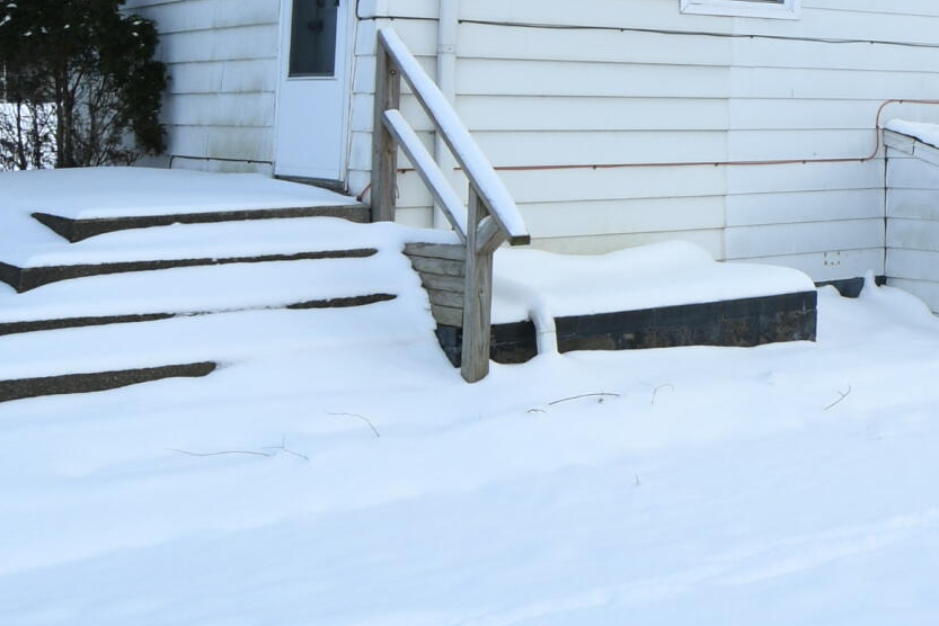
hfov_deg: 28.8
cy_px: -28
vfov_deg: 23.8
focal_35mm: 54
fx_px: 1409
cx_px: 1268
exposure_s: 1/80
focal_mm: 10
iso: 100
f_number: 8
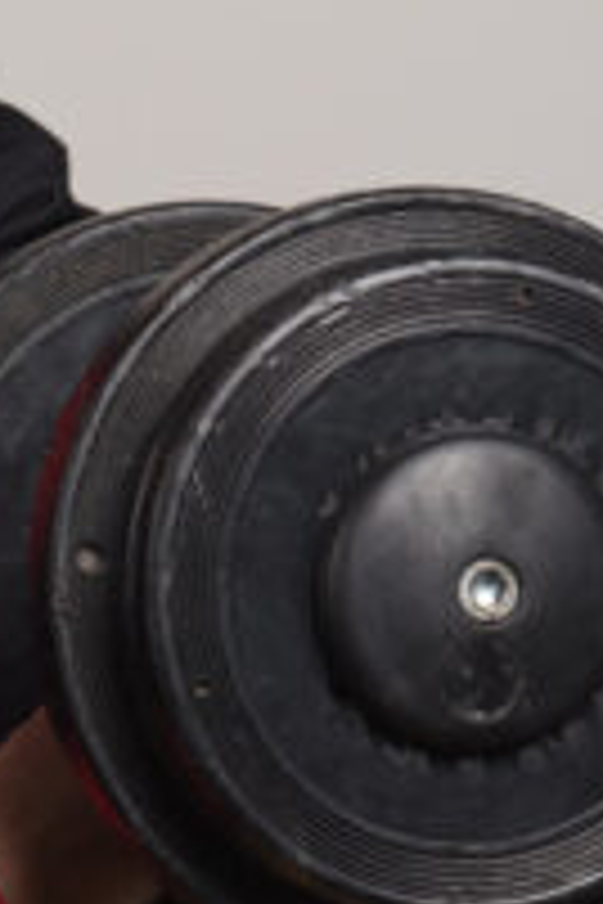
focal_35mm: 337
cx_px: -254
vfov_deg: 6.1
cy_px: 382
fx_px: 8466
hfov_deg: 4.1
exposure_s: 1/100
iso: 250
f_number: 8
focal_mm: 66
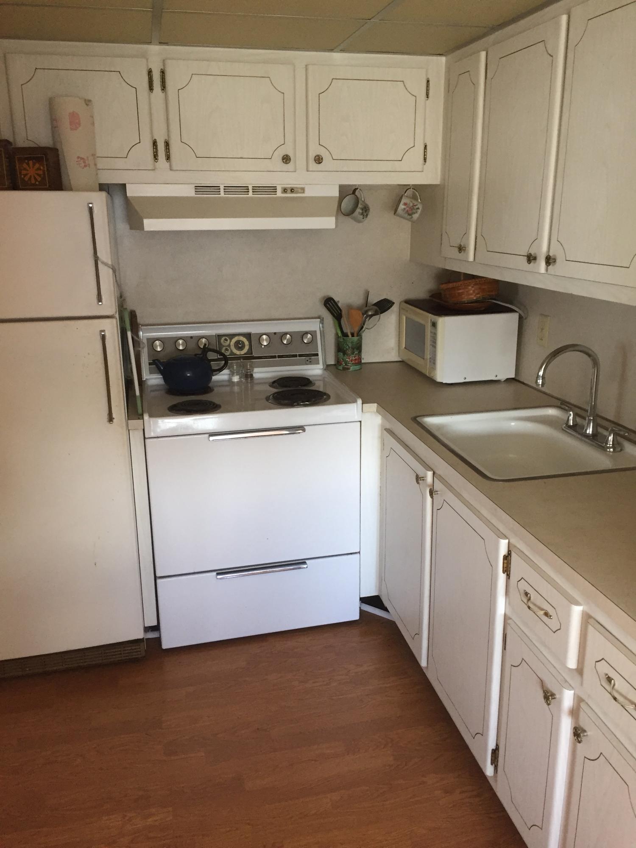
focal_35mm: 29
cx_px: 318
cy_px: 424
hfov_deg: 48.2
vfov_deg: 61.7
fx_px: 710
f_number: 2.2
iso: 125
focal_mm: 4.15
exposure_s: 1/30
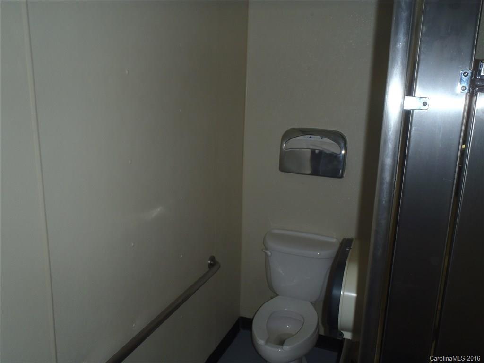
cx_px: 242
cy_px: 182
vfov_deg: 49.7
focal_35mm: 28
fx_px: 391
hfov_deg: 63.4
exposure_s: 1/30
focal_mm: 5
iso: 100
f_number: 3.9
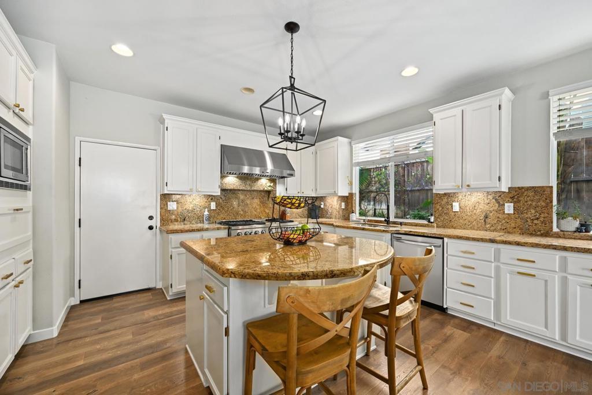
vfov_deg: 81.2
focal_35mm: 14
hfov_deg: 104.2
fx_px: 230
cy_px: 198
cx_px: 296
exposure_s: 1/8
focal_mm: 14
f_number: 8
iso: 320
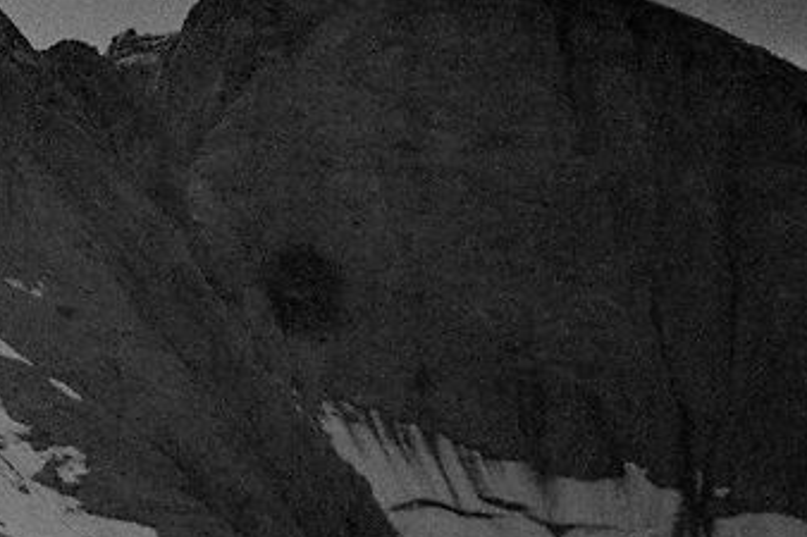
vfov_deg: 0.5
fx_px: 63719
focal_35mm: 2844
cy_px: 857
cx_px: -1678
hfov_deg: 0.7
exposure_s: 1/3200
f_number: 6.3
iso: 250
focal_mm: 400
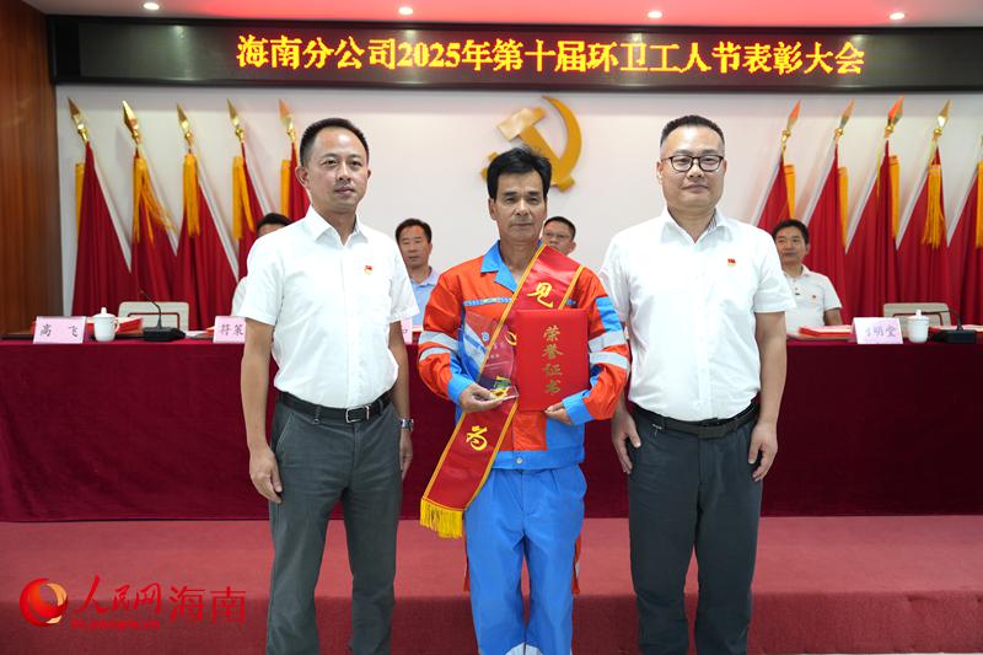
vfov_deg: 38.9
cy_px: 328
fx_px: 928
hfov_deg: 55.8
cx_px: 492
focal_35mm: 34
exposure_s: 1/100
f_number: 2.8
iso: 640
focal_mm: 34
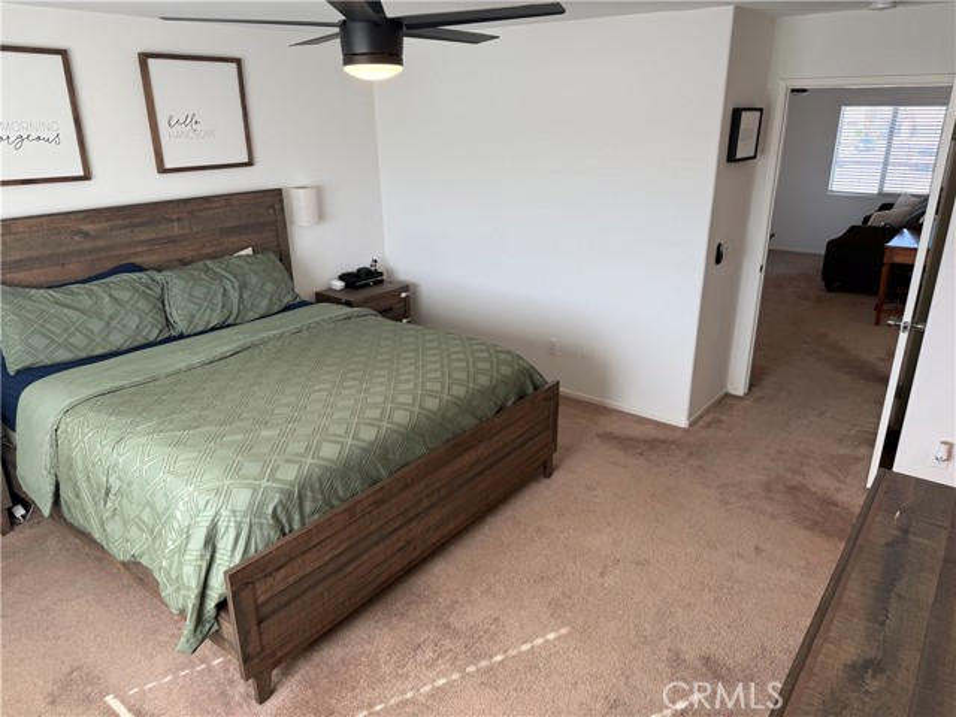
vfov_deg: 56.8
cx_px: 478
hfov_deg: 71.6
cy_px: 358
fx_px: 663
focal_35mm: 24
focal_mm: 6.76
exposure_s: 1/120
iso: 80
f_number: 1.78
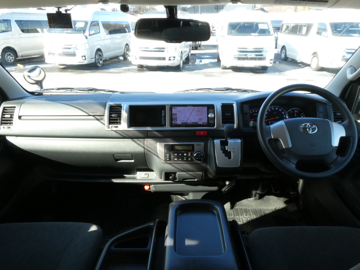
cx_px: 180
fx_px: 250
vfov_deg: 56.8
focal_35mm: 24
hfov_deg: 71.6
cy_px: 135
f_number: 8
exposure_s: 1/60
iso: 320
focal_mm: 4.3
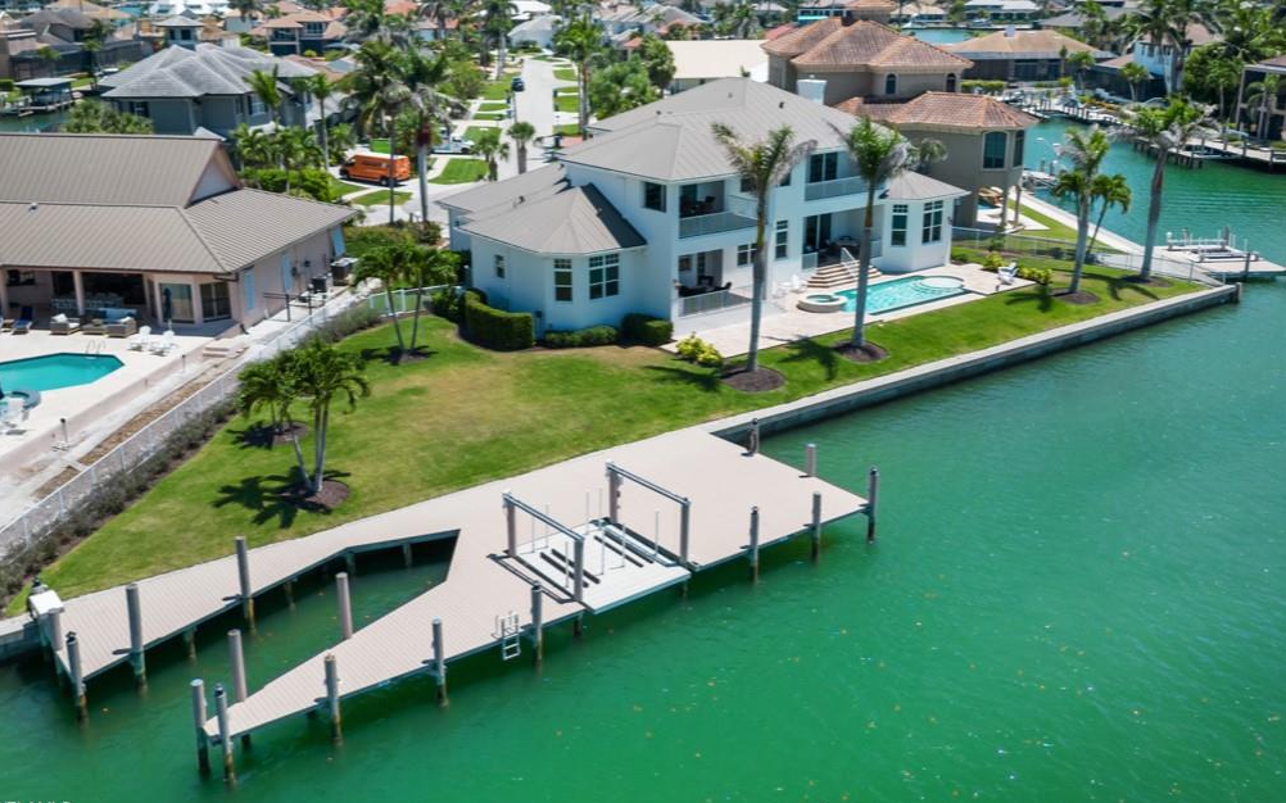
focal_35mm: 26
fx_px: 911
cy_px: 328
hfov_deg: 70.4
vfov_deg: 47.4
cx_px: 634
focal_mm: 6.72
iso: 140
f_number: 1.7
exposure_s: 1/4000
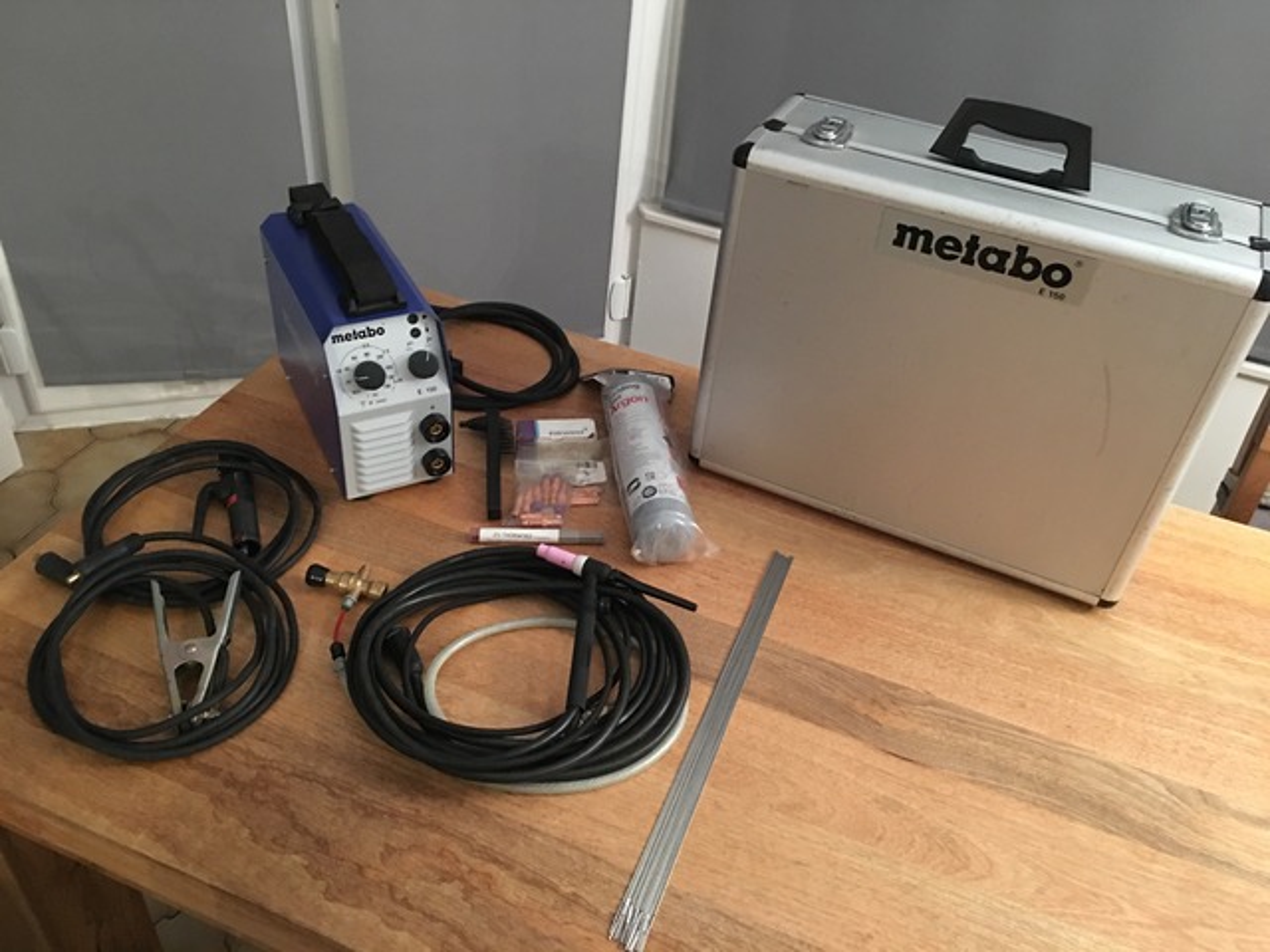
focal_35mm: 29
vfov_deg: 48.2
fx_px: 1064
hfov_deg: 61.7
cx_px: 635
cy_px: 476
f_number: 2.2
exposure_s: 1/4
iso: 160
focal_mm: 4.15
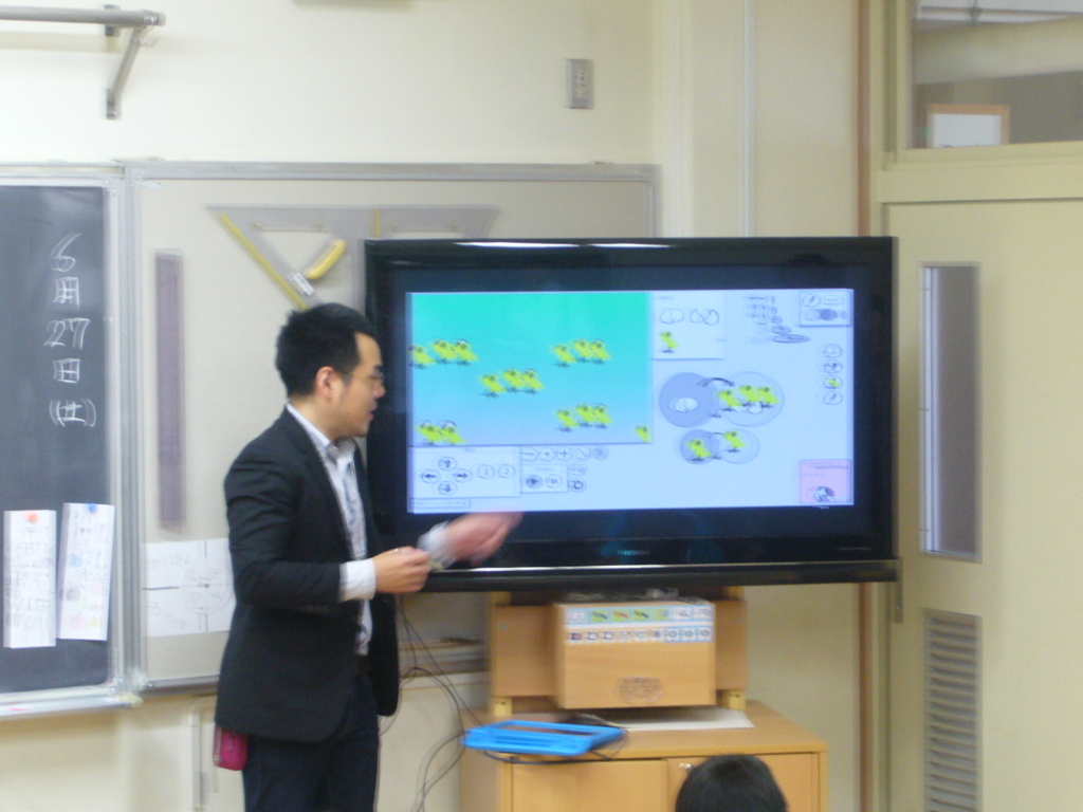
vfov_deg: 14.4
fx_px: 3222
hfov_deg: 19.1
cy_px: 406
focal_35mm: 103
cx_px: 542
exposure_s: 1/13
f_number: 4.9
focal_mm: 17
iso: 200
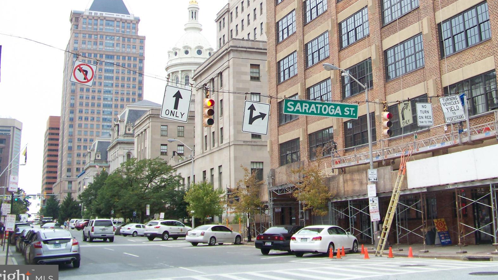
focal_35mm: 47
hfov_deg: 43.5
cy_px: 47
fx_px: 621
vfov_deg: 24.9
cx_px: 304
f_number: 2.8
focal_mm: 5.85
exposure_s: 1/200
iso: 64
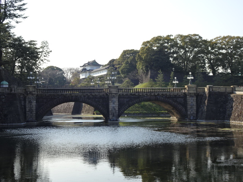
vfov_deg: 30.3
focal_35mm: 48
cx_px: 122
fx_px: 337
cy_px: 91
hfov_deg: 39.7
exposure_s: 1/320
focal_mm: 8.18
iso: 80
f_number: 4.5
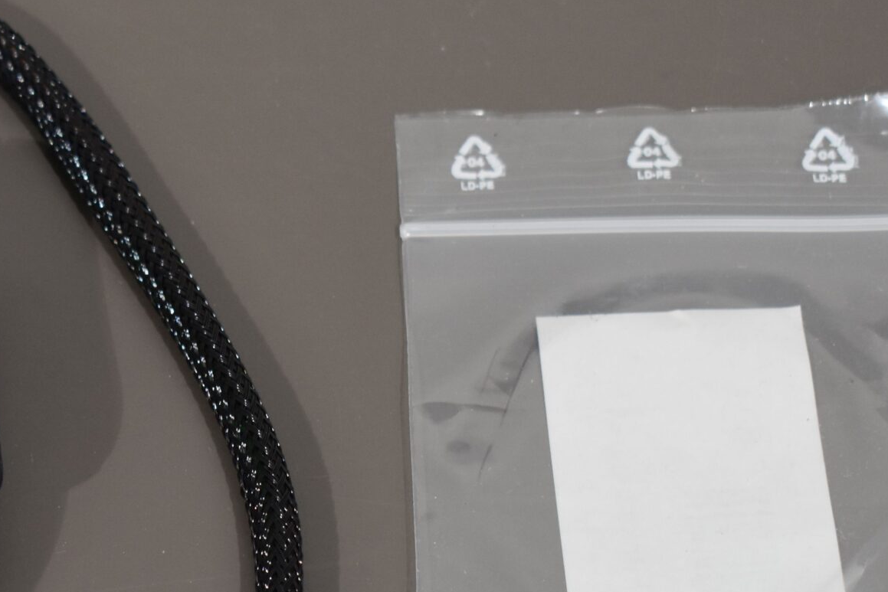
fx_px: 3922
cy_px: 479
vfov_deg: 8.6
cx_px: 151
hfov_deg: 12.8
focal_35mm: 159
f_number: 5.3
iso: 800
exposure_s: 1/125
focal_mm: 48
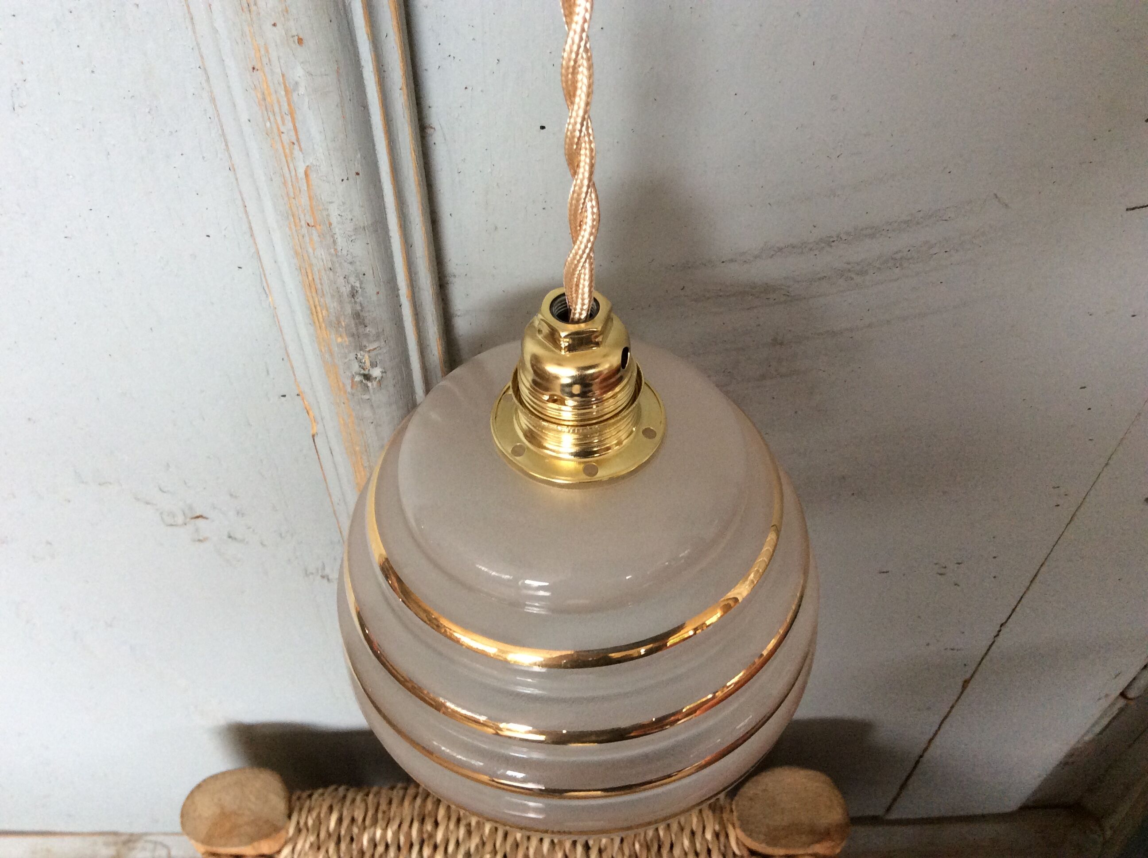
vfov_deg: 44.1
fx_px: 1060
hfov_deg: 56.9
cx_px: 574
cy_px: 429
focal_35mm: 32
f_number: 2.4
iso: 100
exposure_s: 1/25
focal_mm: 3.3
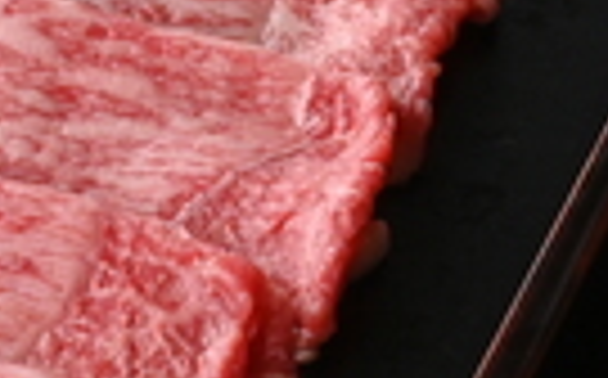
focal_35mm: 326
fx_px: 5402
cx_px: -293
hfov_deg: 6.4
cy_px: 146
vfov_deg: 4.0
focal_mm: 45
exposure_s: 1/80
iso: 1600
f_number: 16
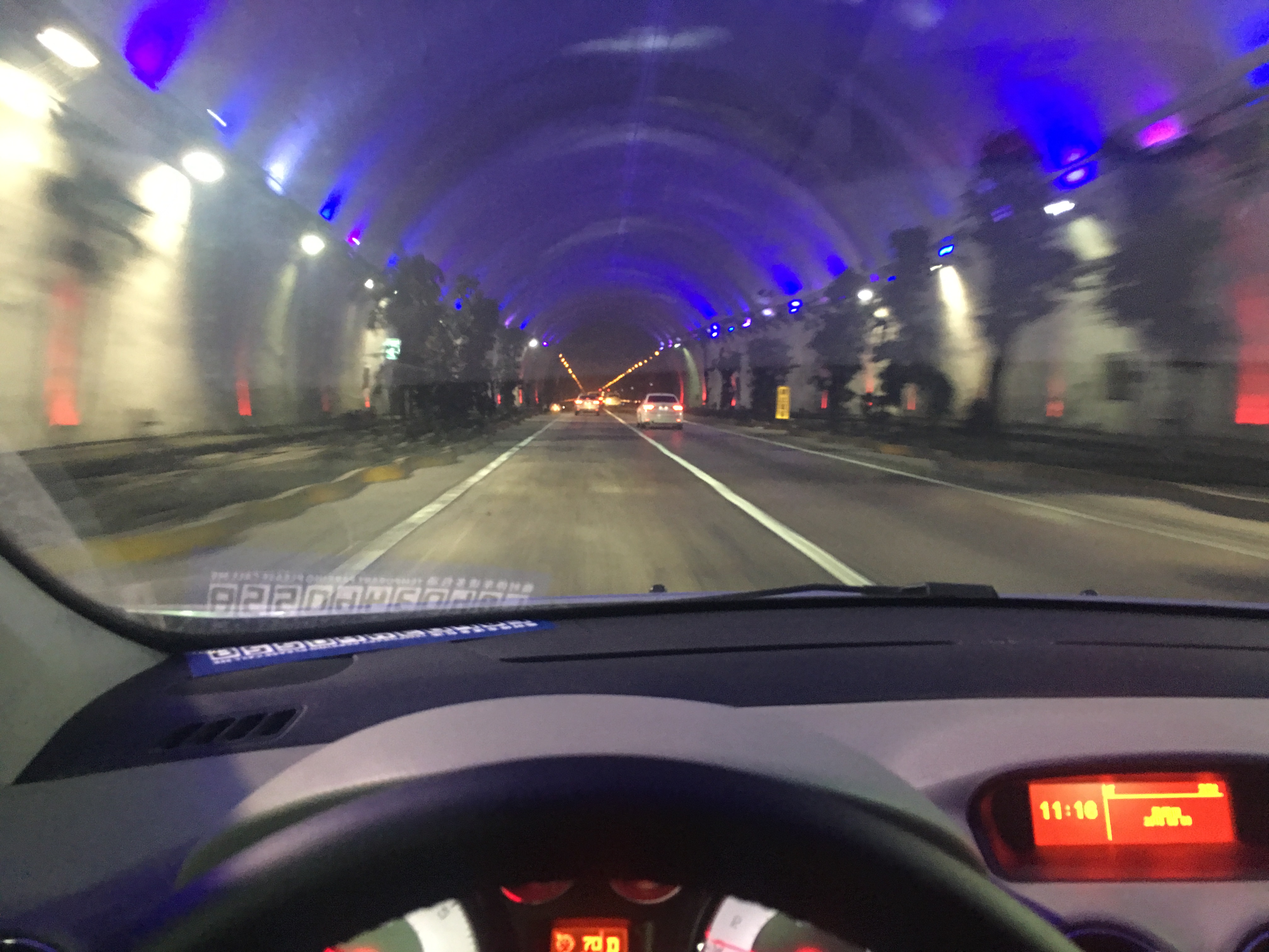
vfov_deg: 48.2
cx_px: 634
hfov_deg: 61.7
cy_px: 476
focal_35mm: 29
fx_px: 1063
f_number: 2.2
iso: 100
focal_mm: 4.15
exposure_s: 1/4
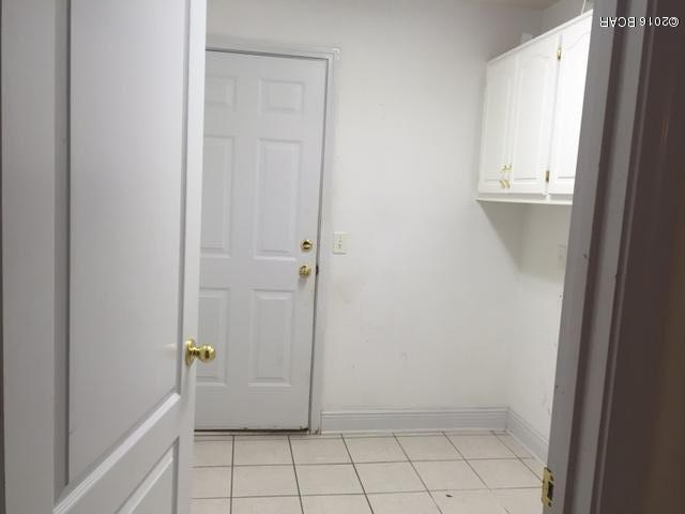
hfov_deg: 61.7
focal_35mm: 29
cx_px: 342
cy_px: 257
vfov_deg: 48.2
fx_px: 574
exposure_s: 1/30
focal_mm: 4.15
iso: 64
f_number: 2.2
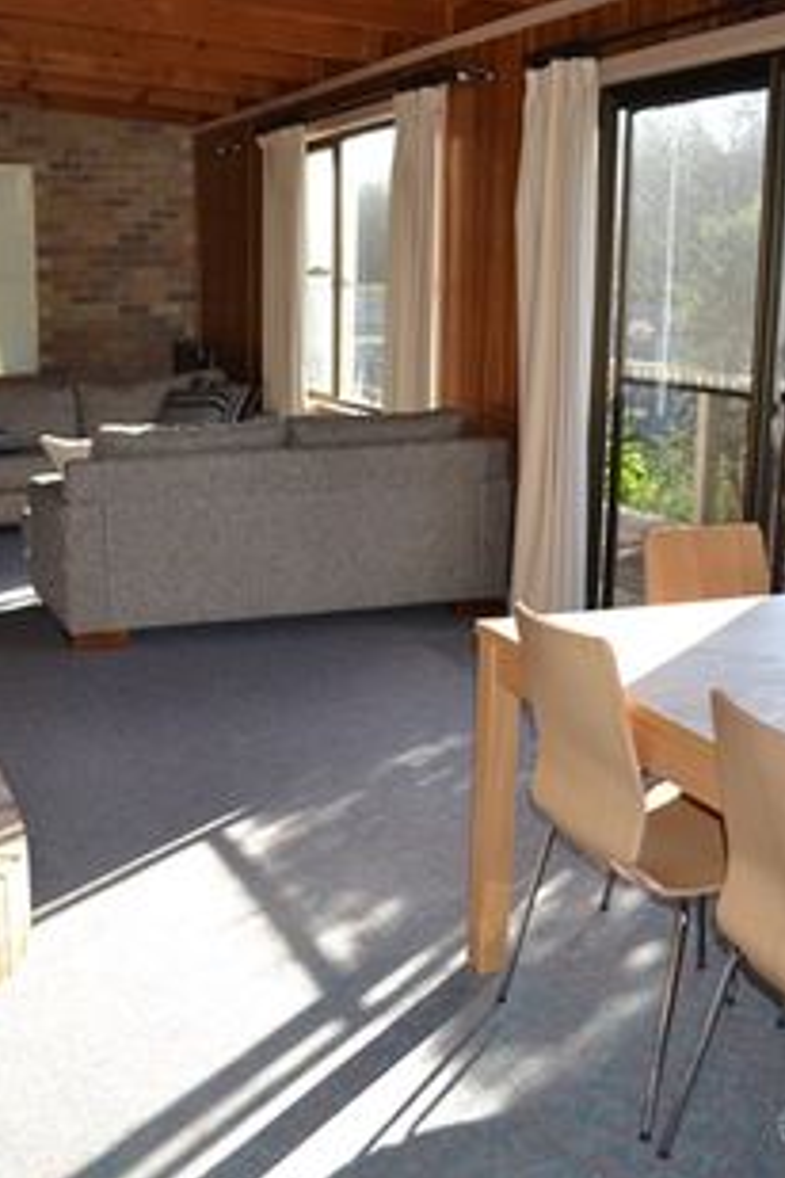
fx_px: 1341
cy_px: 593
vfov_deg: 47.4
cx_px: 191
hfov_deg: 32.0
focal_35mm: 41
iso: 125
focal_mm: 18
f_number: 4
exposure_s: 1/125
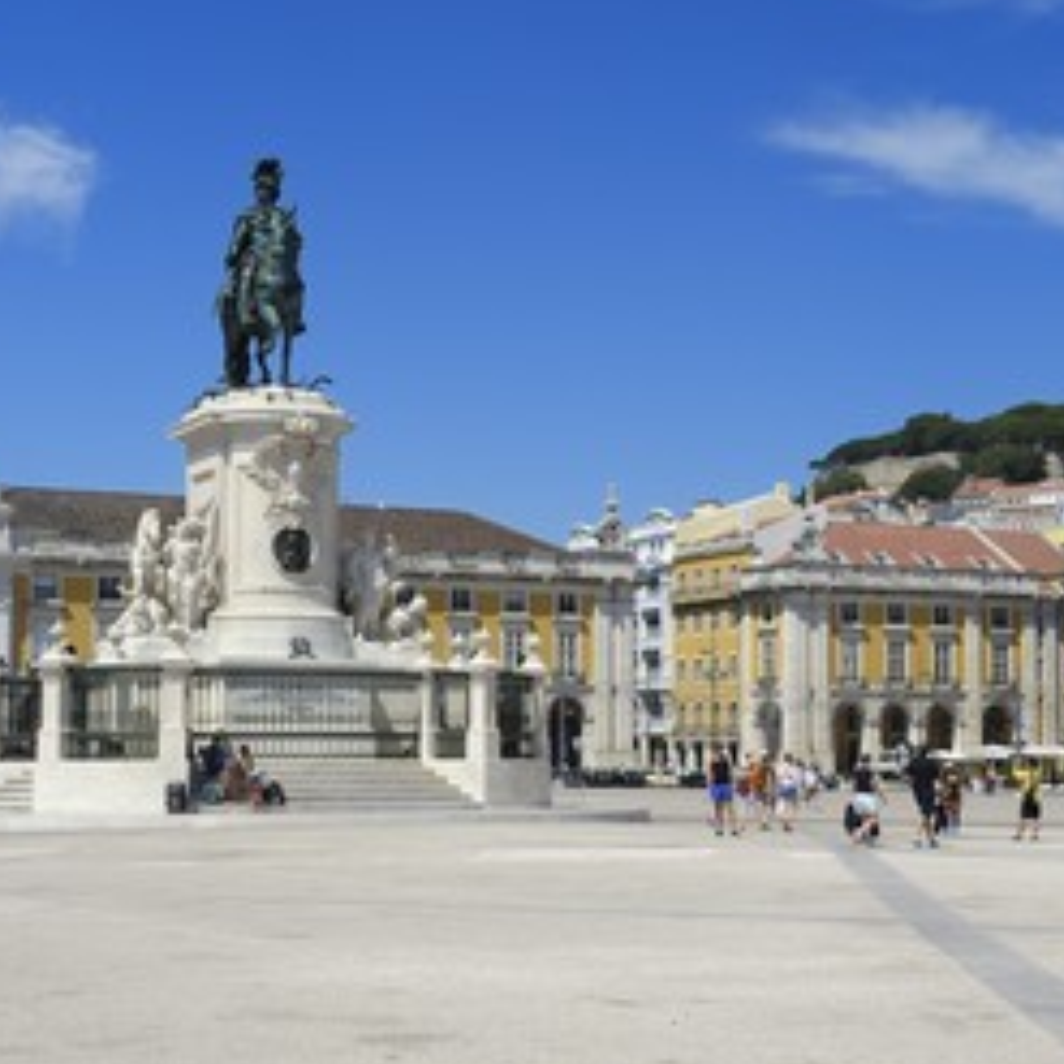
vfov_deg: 32.8
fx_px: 1808
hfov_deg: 32.5
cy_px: 491
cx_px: 362
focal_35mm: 52
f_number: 16
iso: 200
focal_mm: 36
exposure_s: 1/200
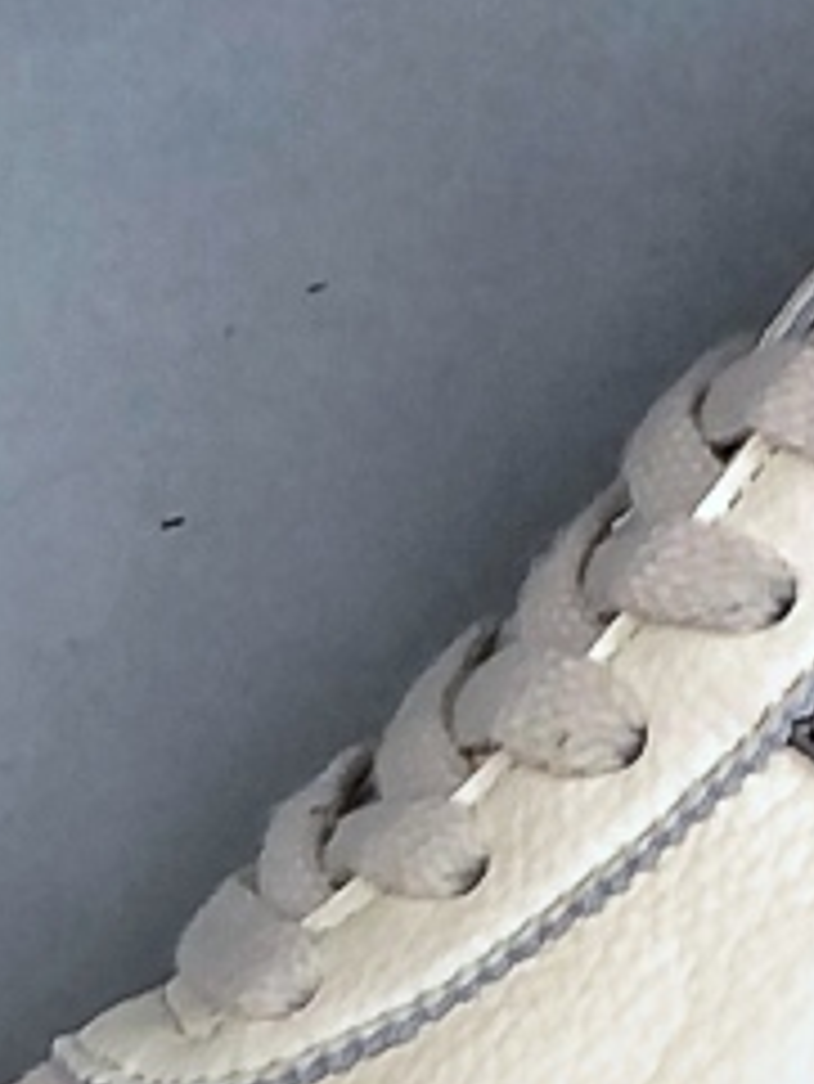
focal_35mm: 340
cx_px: 881
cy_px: -954
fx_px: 10651
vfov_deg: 5.7
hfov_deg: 4.4
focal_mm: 6.6
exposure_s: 1/50
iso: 25
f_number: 2.8
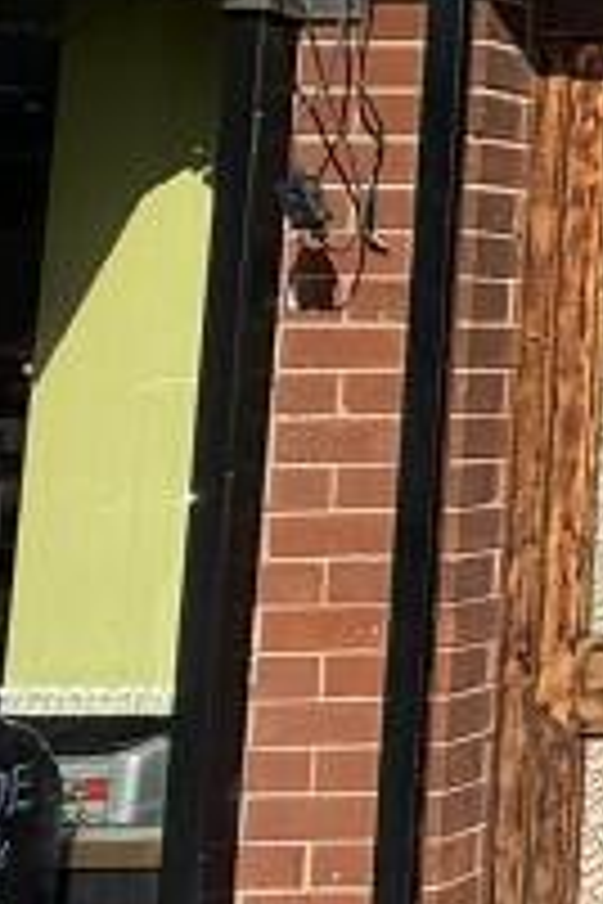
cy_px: 189
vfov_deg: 26.9
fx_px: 1859
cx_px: 1818
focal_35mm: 74
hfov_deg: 11.2
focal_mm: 2.22
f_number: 2.2
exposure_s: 1/1464
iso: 50
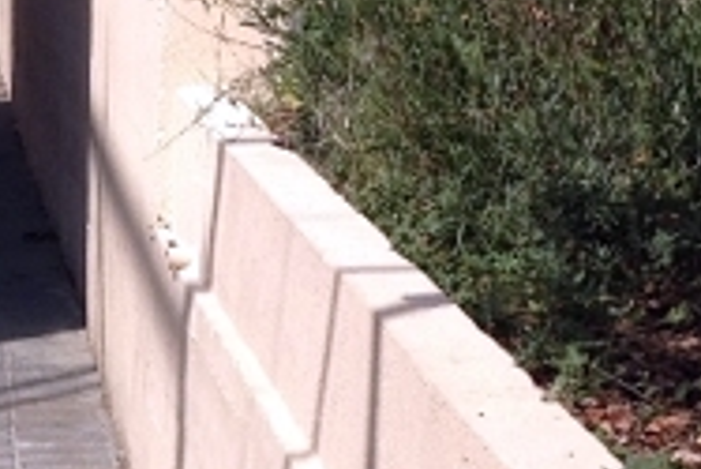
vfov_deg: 7.8
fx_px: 3410
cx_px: -56
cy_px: 546
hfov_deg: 11.6
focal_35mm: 175
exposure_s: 1/1623
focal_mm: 4.28
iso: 64
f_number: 2.4
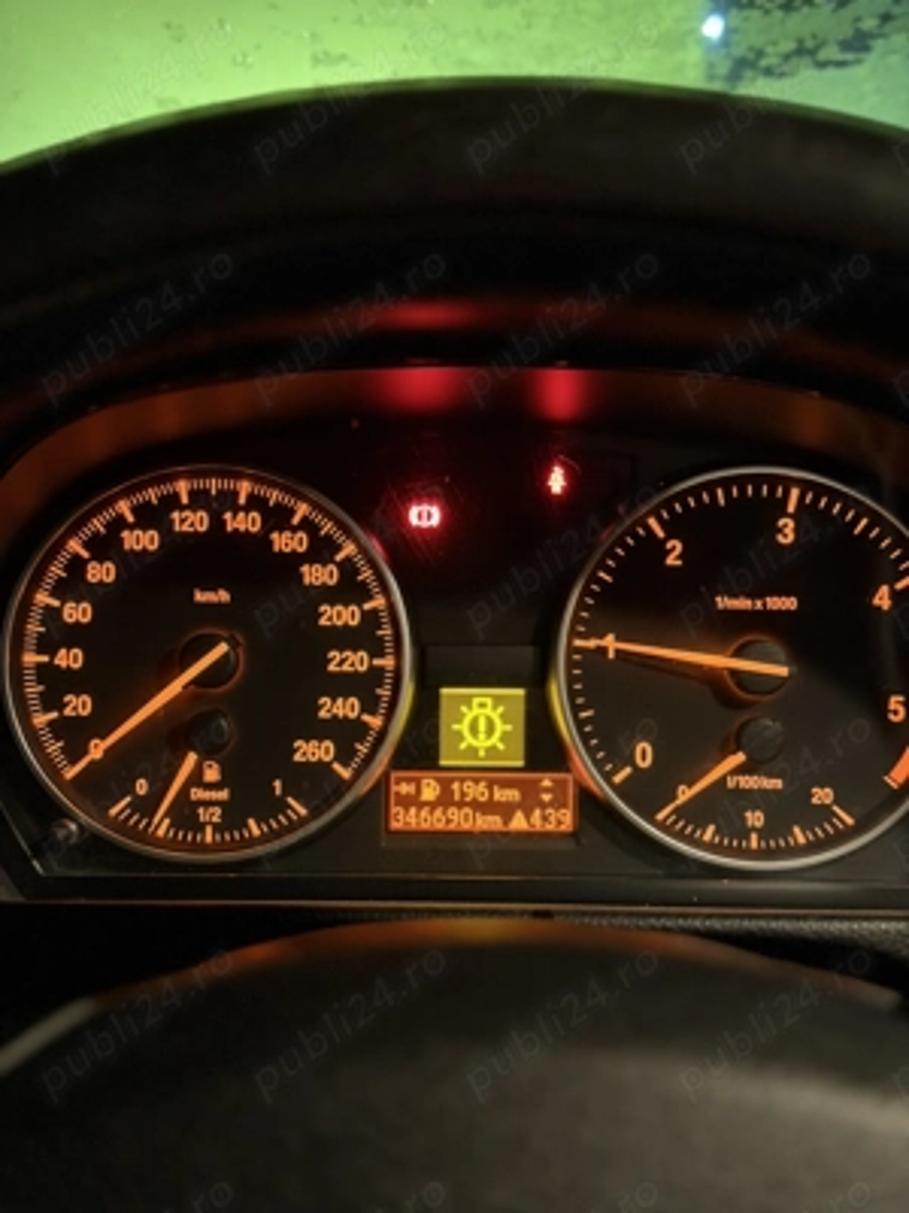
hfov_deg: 30.3
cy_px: 606
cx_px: 454
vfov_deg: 39.7
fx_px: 1681
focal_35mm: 48
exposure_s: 1/16
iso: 2000
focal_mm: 6.76
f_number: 1.78
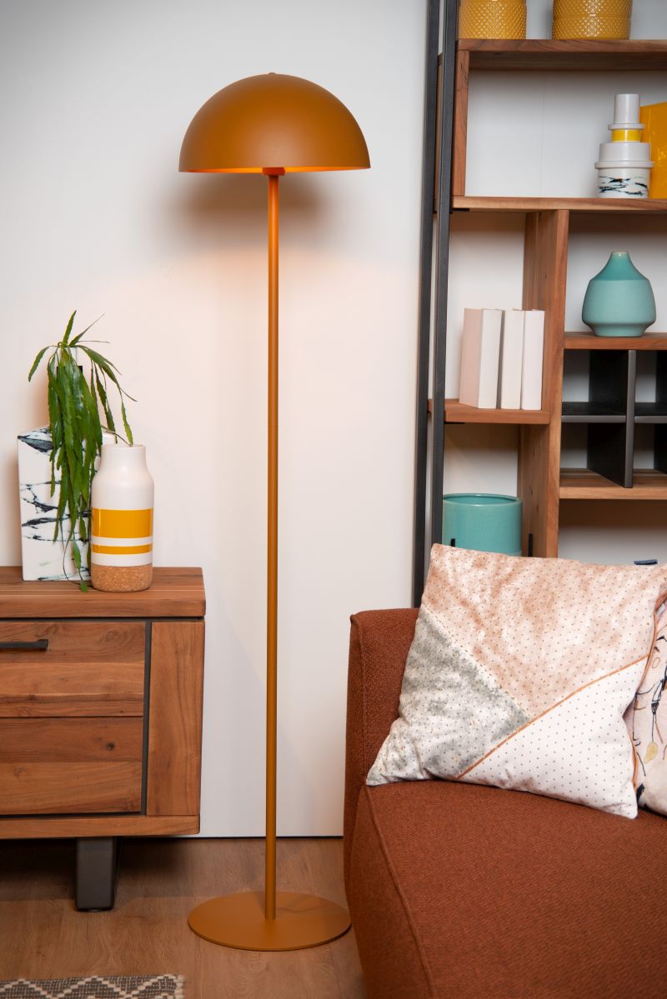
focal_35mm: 65
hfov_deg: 20.9
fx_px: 1805
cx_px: 334
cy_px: 500
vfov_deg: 31.0
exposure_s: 1/10
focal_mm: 65
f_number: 6.3
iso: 160
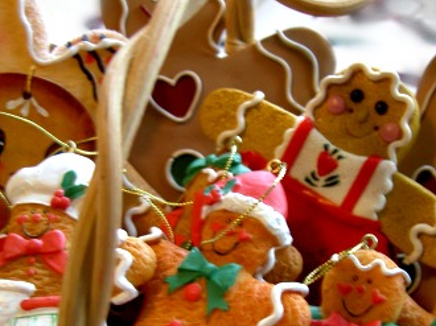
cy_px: 253
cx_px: 218
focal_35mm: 71
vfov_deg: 20.5
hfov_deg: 27.4
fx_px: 894
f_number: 2.8
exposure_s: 1/8
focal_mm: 8
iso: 100
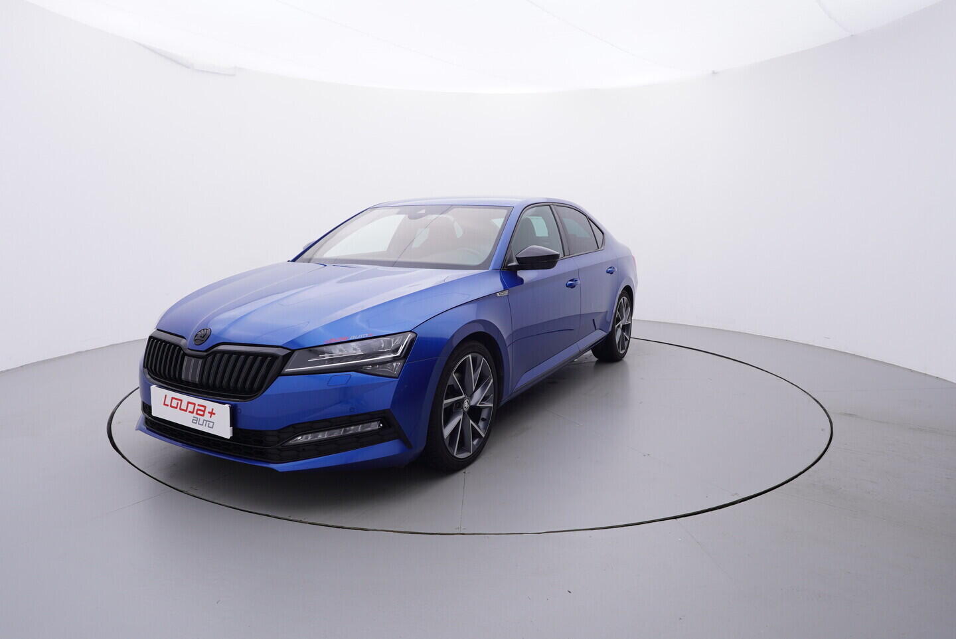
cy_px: 320
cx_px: 478
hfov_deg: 77.3
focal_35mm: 22
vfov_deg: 56.2
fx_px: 598
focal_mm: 15
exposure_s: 1/80
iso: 200
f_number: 5
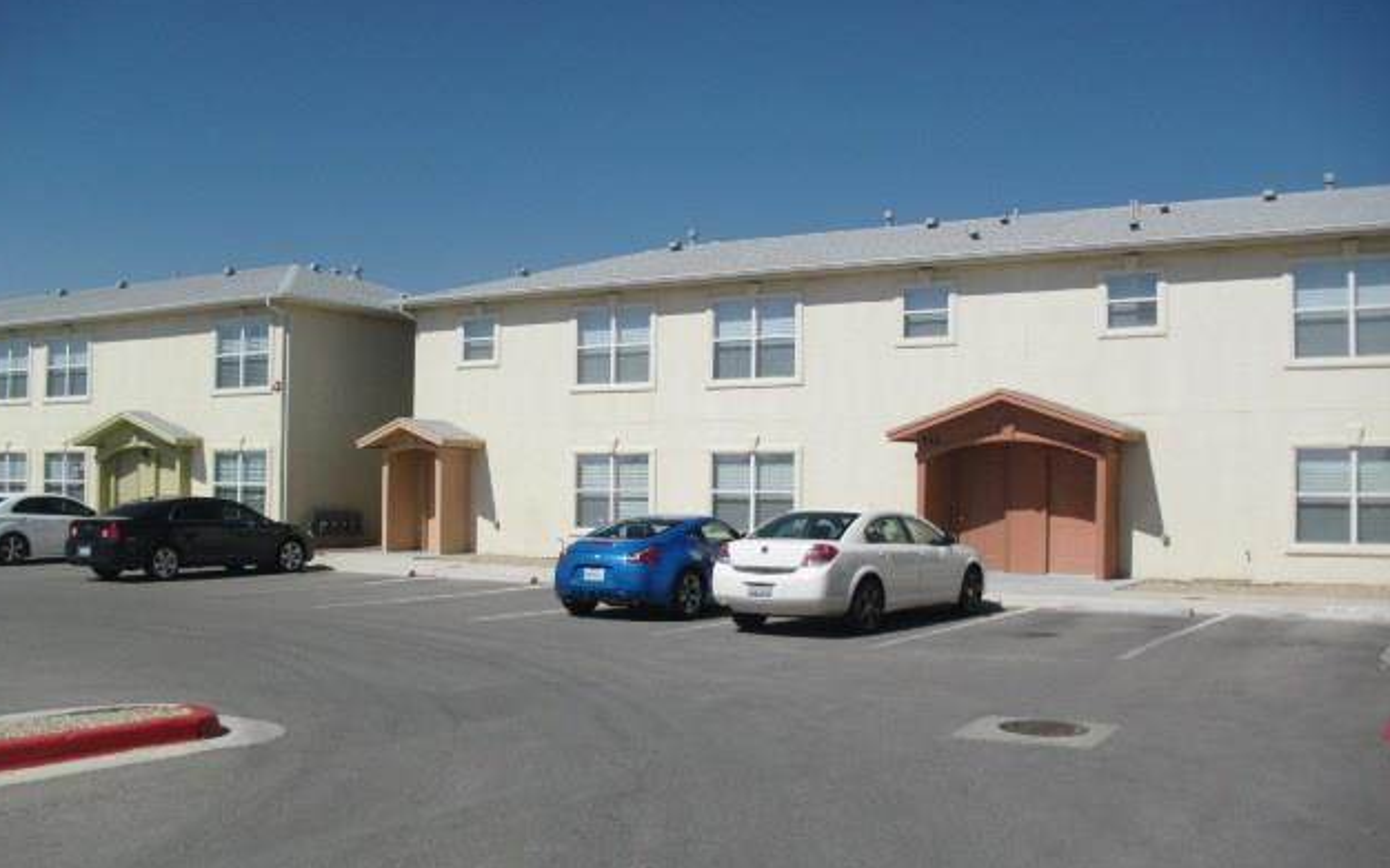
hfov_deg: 50.4
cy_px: 413
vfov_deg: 32.7
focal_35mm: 39
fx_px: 1477
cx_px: 684
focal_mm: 6.3
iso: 80
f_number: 7.8
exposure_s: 1/400
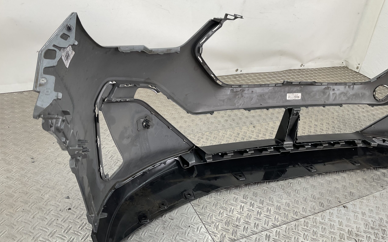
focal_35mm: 31
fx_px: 328
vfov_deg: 40.6
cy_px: 122
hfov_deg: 61.2
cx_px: 193
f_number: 1.8
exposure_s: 1/120
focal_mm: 3
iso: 25
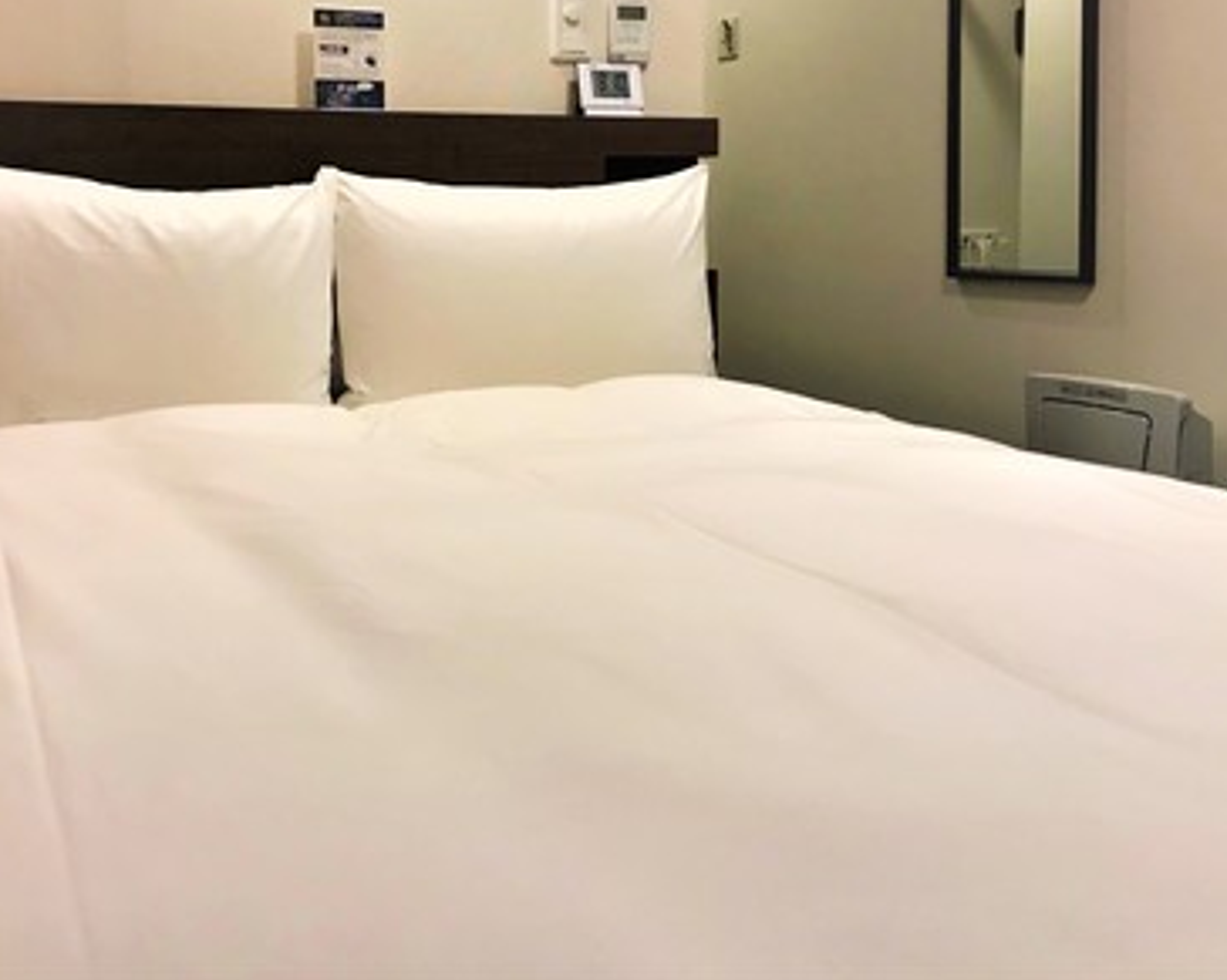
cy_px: 313
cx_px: 490
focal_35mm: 40
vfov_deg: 36.9
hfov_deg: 45.6
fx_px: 1452
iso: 40
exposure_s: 1/33
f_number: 1.8
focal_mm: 3.99
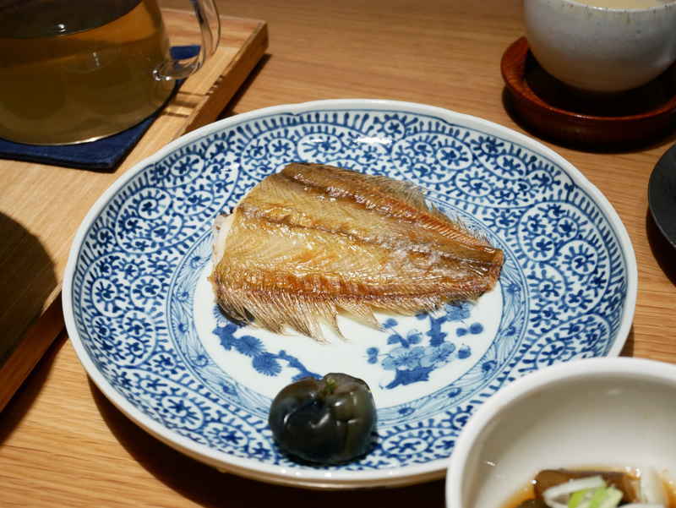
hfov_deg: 38.2
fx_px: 977
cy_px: 254
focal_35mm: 50
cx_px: 338
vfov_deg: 29.1
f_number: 5.1
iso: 1600
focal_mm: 25
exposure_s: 1/60
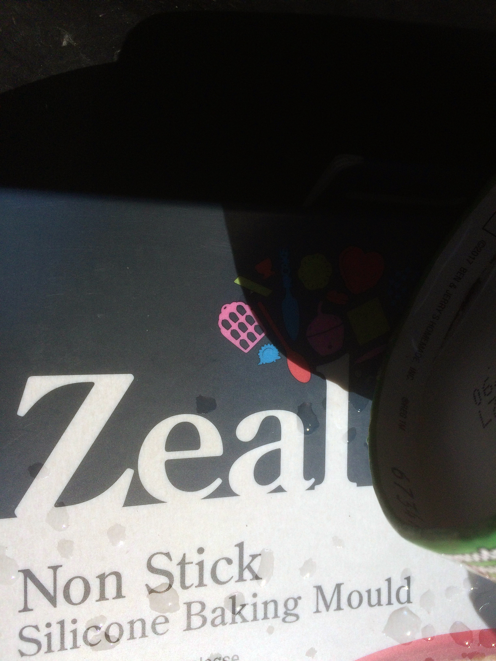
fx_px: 554
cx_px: 248
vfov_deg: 61.7
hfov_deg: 48.2
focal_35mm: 29
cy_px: 330
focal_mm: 4.15
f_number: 2.2
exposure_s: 1/8264
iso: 32
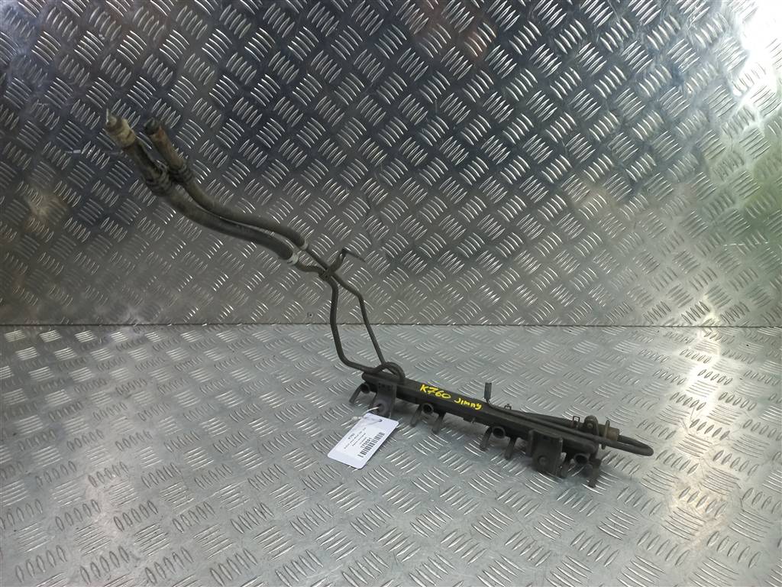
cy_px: 294
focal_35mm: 25
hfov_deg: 69.4
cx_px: 391
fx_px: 565
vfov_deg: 54.9
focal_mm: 4.6
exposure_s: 1/50
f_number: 1.8
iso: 80
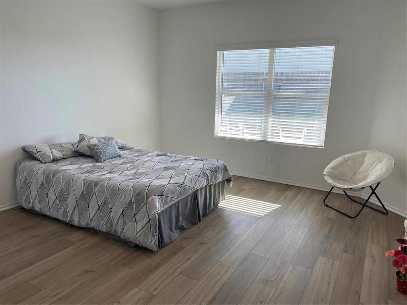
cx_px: 204
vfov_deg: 53.1
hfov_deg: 67.3
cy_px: 152
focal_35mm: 26
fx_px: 306
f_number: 1.6
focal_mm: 4.2
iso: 32
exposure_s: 1/120
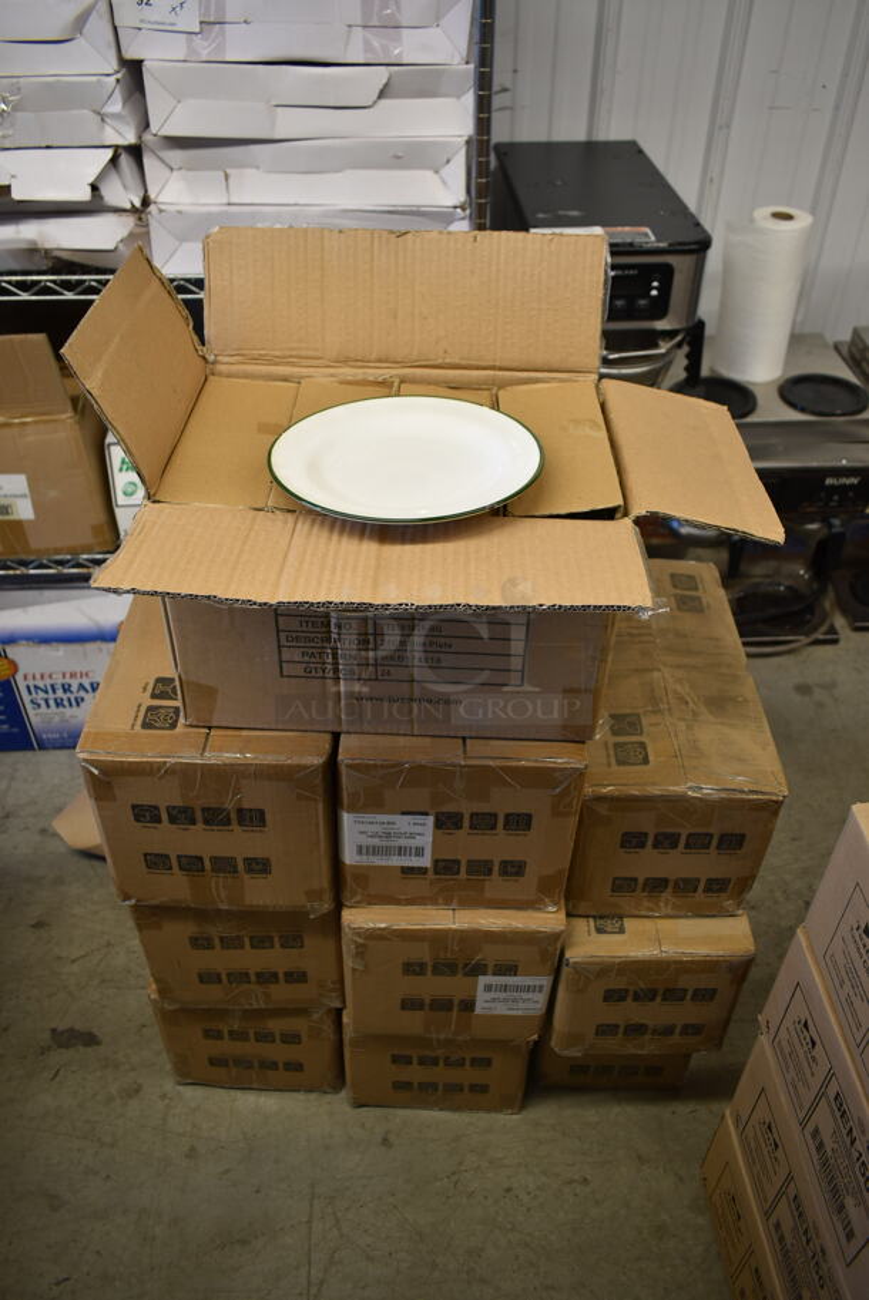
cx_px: 434
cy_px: 650
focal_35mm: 27
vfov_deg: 67.3
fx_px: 976
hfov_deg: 48.0
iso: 200
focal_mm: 18
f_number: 3.5
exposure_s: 1/30
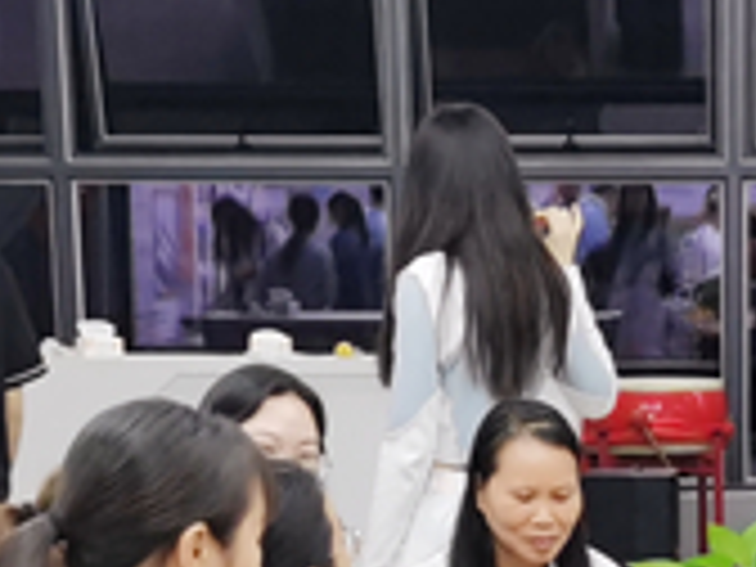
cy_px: 1053
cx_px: 801
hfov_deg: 12.0
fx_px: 3538
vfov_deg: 8.8
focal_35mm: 162
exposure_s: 1/100
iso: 200
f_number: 1.8
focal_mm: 5.58
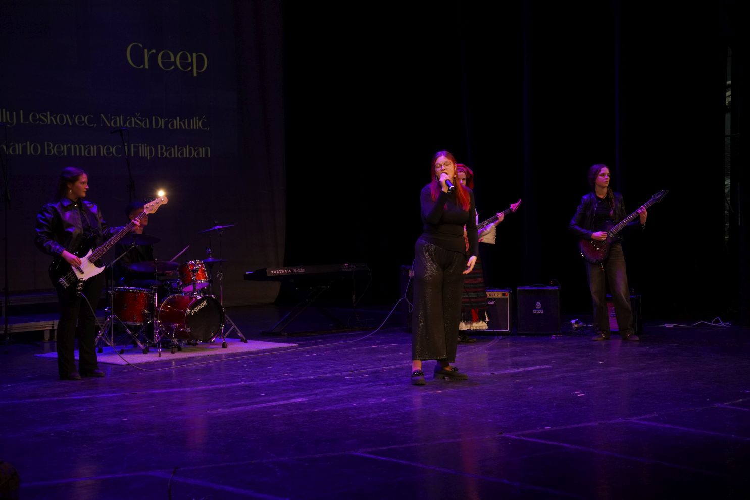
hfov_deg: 29.9
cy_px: 250
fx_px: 1406
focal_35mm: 68
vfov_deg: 20.2
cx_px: 375
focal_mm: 45
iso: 1250
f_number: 3.5
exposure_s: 1/160
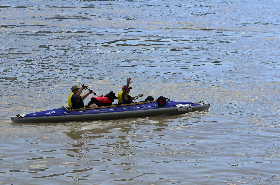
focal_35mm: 105
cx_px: 140
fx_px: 815
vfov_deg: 13.0
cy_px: 92
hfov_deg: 19.5
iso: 100
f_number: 10
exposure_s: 1/250
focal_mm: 70
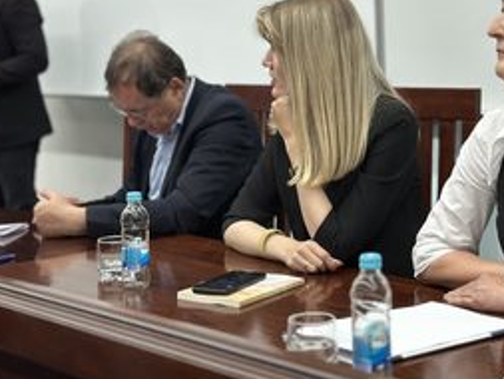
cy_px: 115
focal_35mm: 74
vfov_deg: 19.8
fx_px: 1078
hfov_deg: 26.1
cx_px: 359
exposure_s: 1/33
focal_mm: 6.86
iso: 250
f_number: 1.78
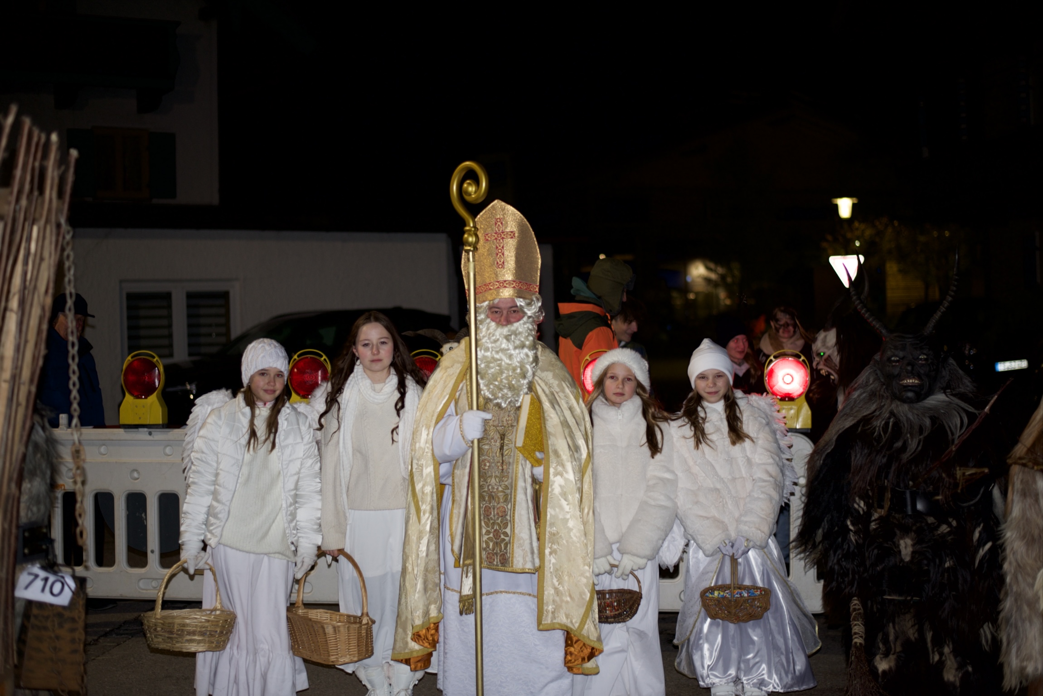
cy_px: 348
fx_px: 1449
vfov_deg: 27.0
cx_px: 522
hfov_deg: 39.6
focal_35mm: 50
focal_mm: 50
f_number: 1.8
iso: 640
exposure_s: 1/60
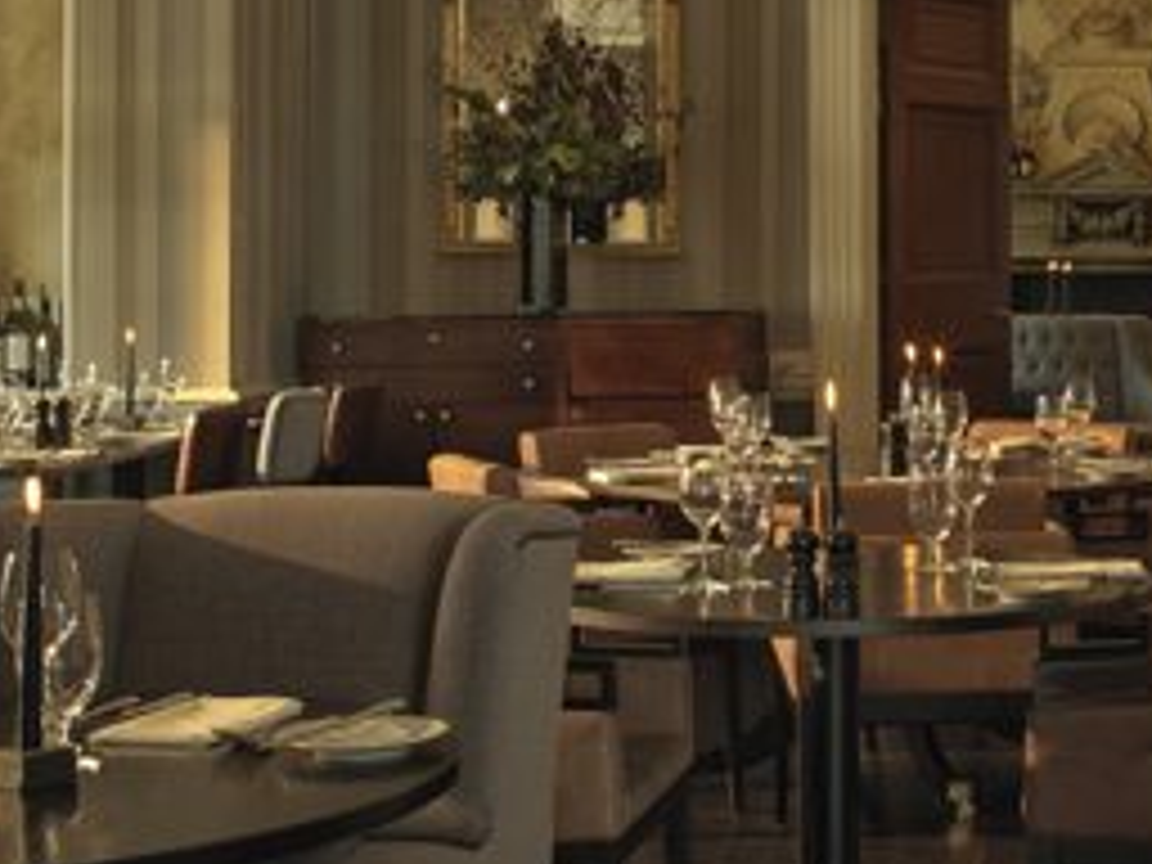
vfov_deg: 17.5
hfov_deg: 22.5
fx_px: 2795
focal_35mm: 84
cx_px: 1120
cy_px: 227
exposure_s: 1/1.43
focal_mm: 55
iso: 100
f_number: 11
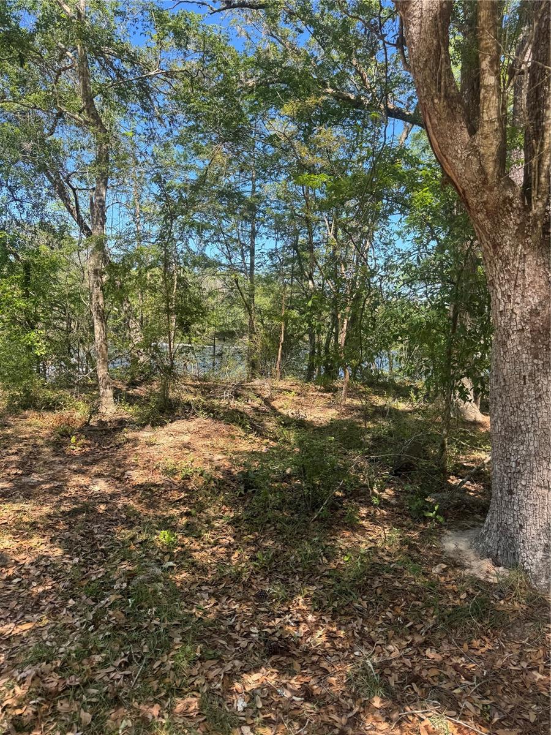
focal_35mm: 24
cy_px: 368
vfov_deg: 71.6
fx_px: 509
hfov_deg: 56.8
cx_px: 276
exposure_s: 1/730
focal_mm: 6.76
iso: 80
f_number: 1.78
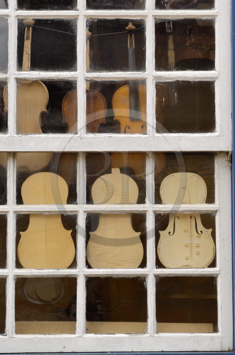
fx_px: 1031
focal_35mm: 105
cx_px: 118
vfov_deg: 19.5
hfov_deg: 13.0
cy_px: 178
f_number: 6
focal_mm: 70
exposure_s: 1/125
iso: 100
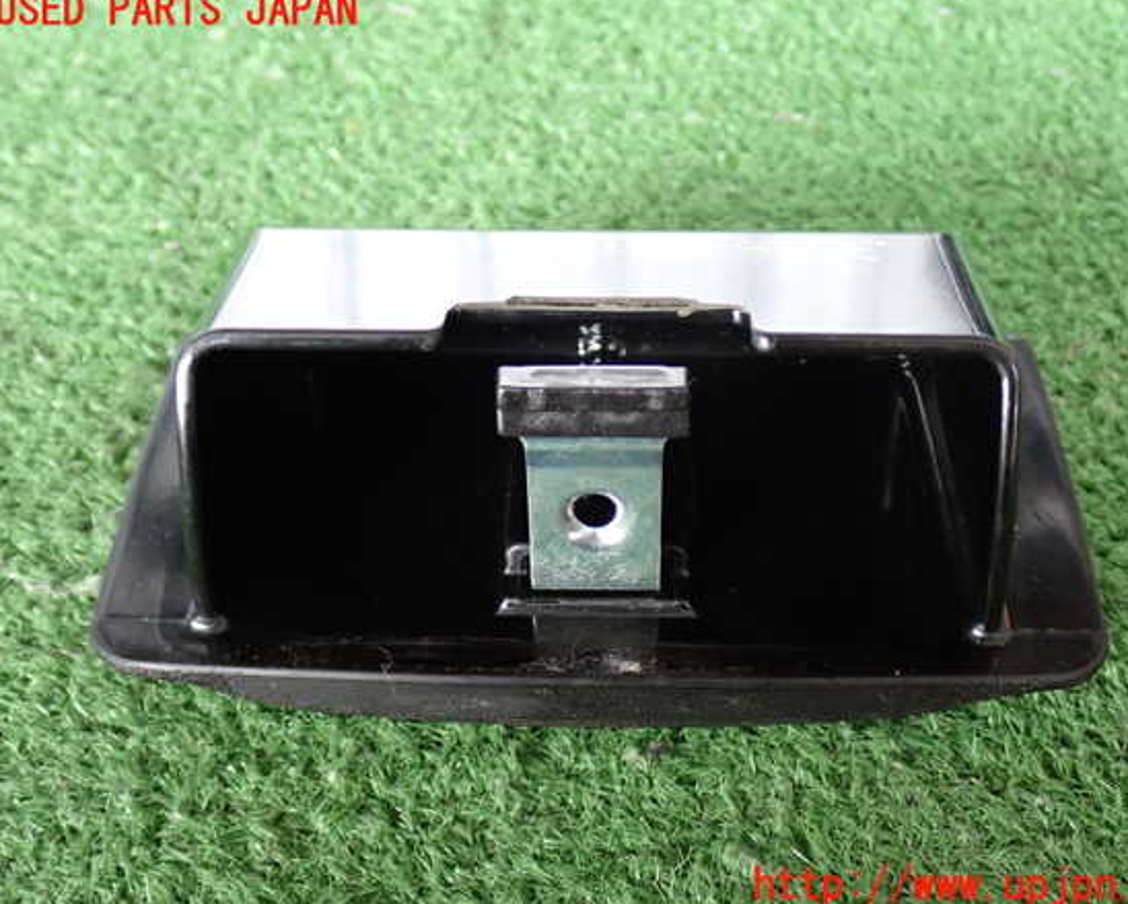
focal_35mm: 47
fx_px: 1570
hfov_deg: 39.5
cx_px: 601
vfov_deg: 32.1
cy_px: 449
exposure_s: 1/40
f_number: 2.9
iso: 640
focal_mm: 7.84
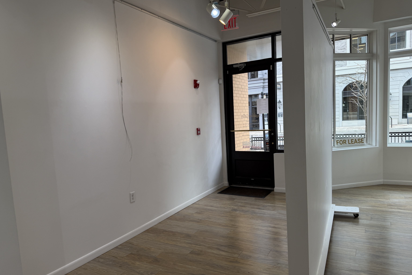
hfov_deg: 71.5
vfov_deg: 51.2
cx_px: 206
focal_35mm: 25
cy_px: 148
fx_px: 286
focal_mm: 6.76
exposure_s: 1/220
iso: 64
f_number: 1.78
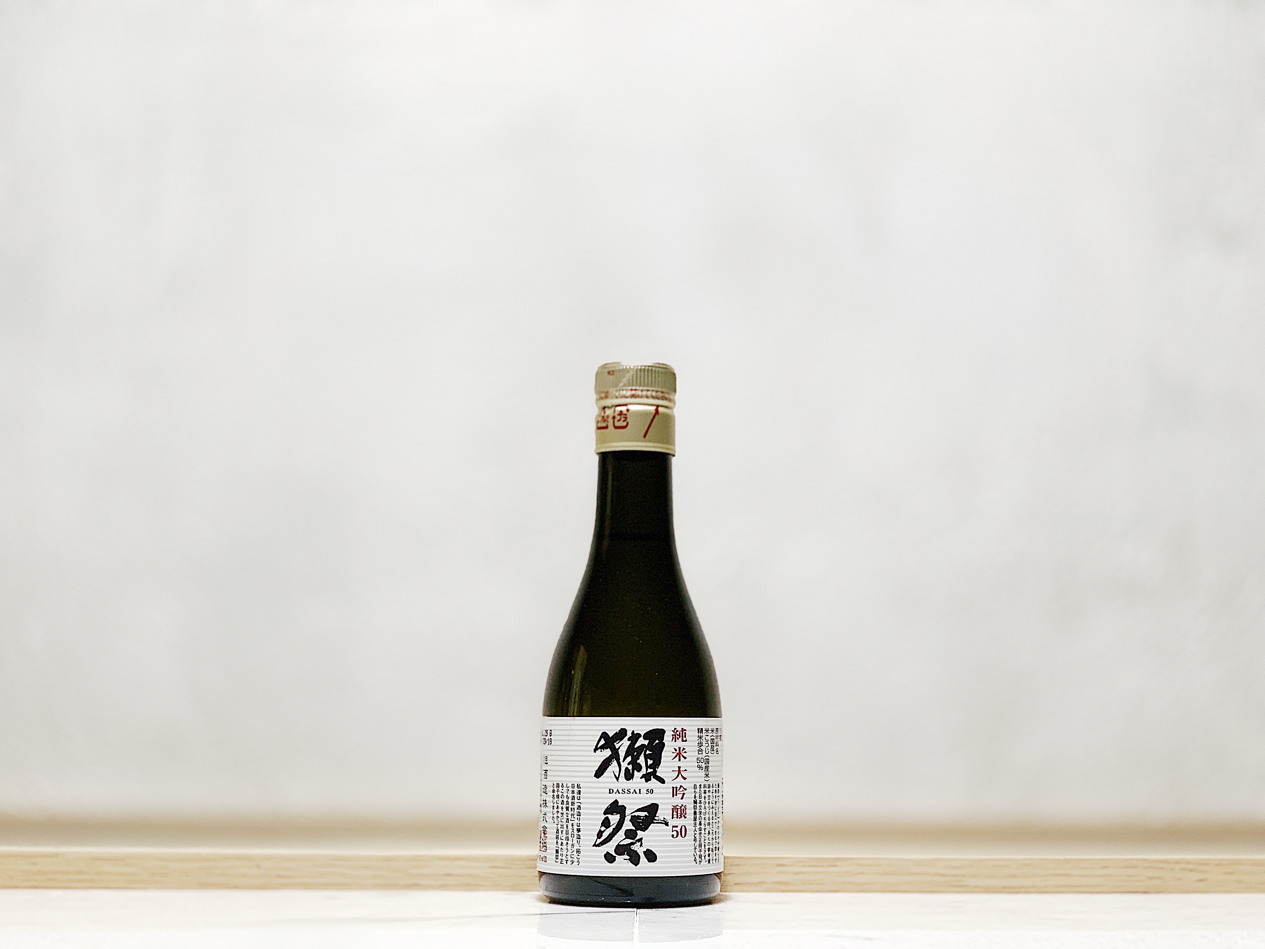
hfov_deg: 36.8
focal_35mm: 52
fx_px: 1900
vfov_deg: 28.0
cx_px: 632
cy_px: 474
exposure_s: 1/50
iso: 80
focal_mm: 6
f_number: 2.4
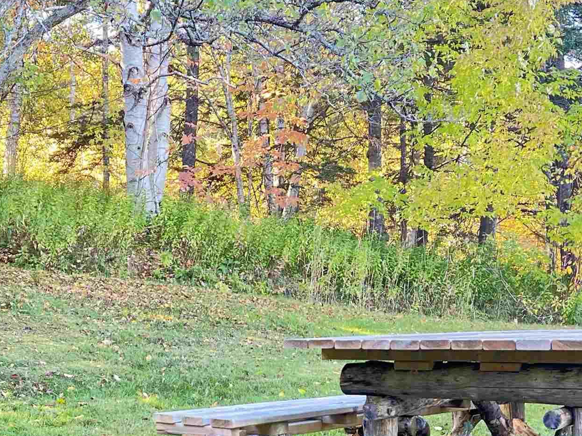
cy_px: 270
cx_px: 232
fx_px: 1076
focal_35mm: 64
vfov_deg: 22.9
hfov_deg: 30.2
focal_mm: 5.7
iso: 100
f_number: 1.5
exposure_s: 1/121
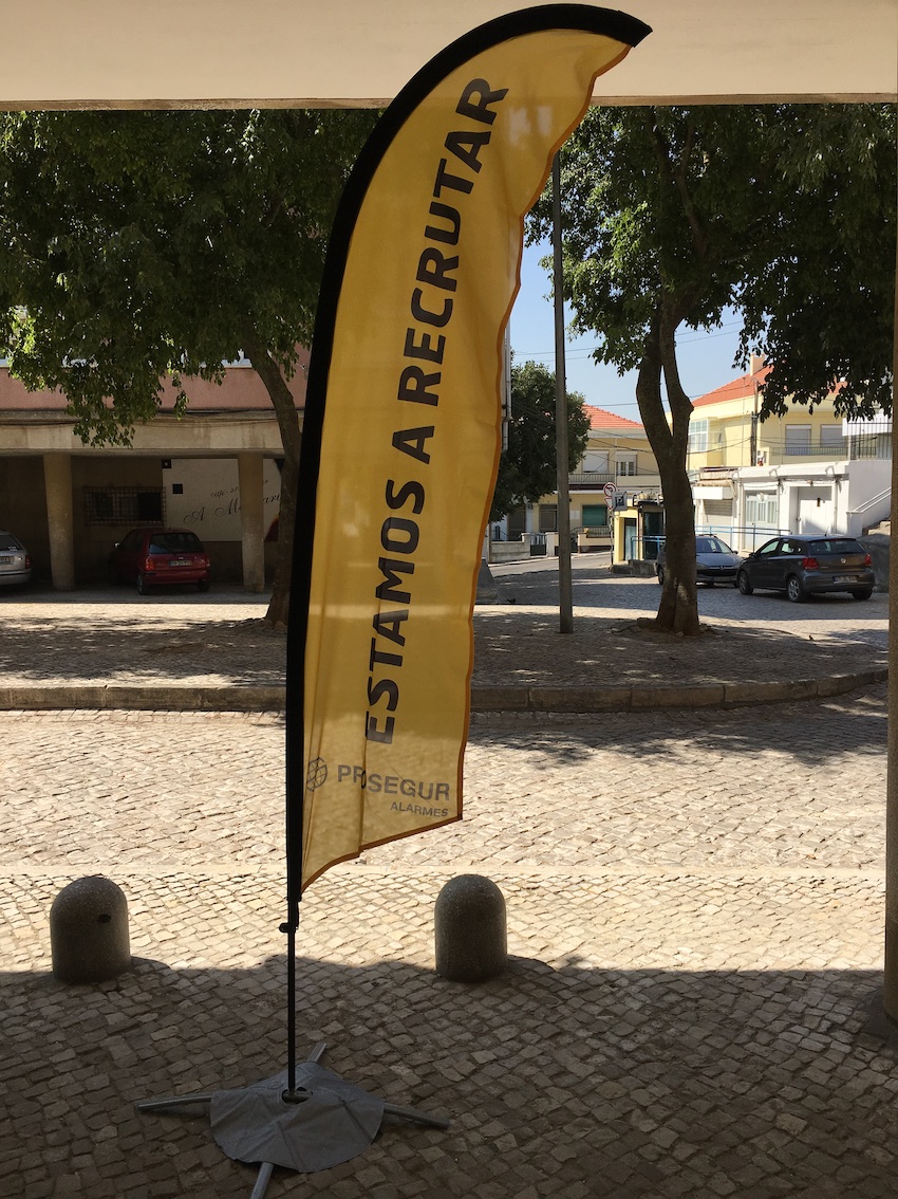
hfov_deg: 48.2
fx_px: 1003
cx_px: 449
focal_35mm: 29
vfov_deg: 61.7
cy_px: 600
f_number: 2.2
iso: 25
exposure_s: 1/1425
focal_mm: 4.15
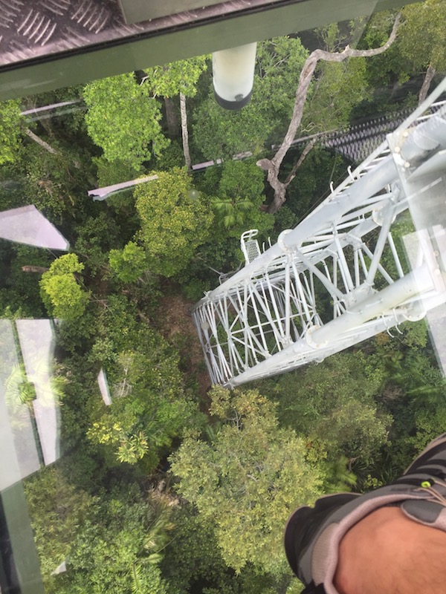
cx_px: 223
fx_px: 498
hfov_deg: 48.2
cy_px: 297
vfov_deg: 61.7
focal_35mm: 29
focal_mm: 4.15
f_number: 2.2
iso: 32
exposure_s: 1/238
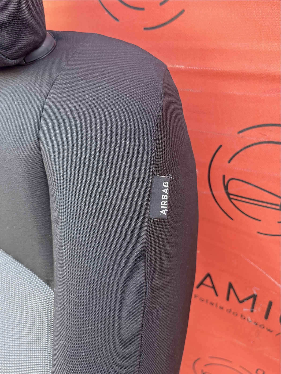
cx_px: 140
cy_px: 187
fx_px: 281
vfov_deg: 67.3
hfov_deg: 53.1
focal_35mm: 26
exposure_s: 1/68
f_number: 1.6
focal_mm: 5.1
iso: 125
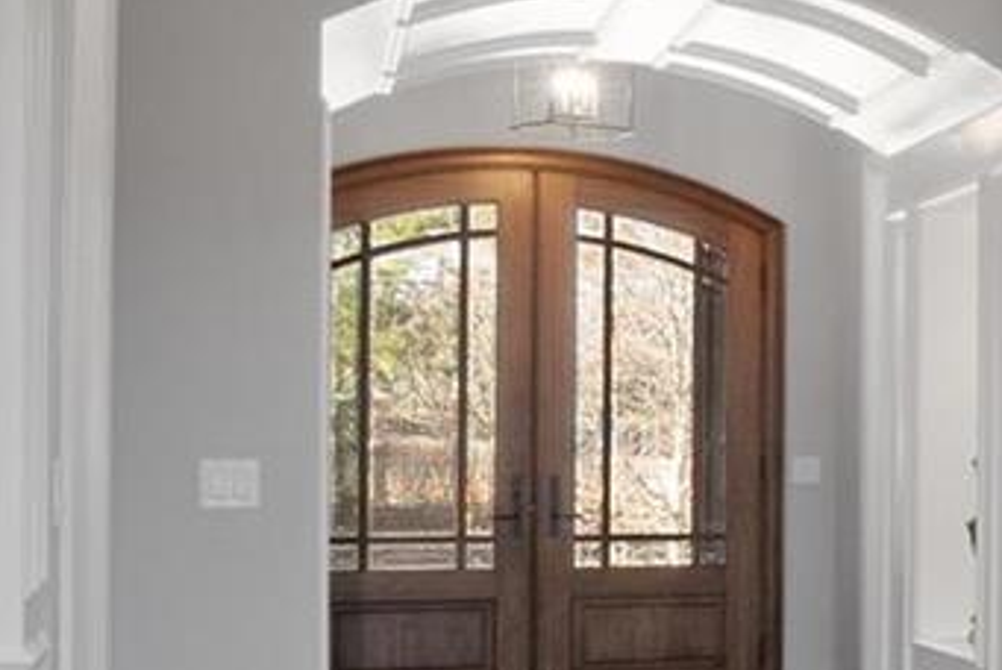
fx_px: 2089
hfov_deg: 20.6
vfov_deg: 18.1
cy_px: 519
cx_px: 1713
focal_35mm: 75
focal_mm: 8
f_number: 8
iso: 400
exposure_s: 1/5
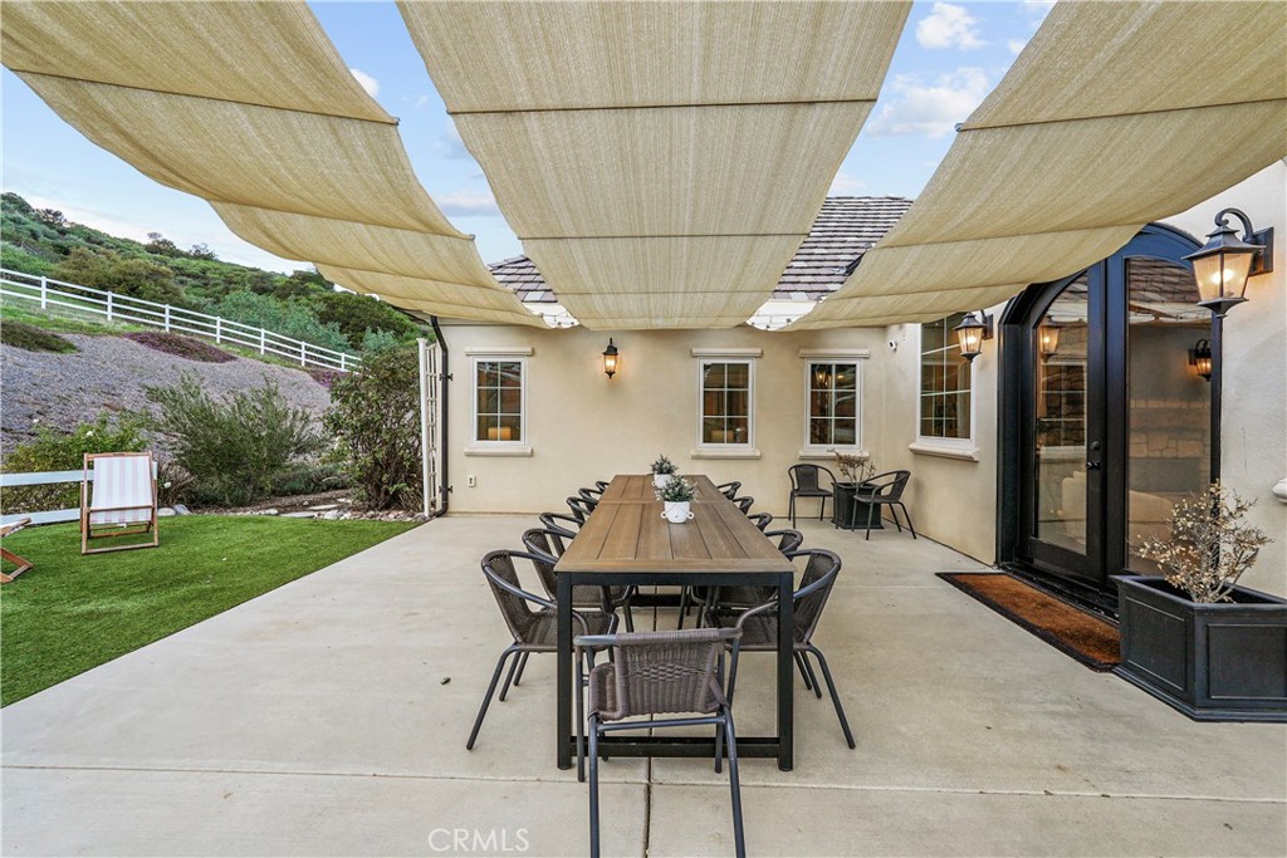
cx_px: 644
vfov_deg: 73.8
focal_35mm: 16
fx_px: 572
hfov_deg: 96.7
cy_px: 429
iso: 250
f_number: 5.6
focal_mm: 16
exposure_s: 1/125
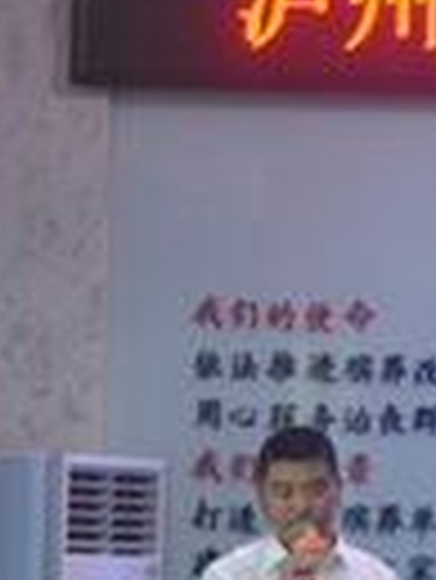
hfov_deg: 7.5
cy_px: 528
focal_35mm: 193
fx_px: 3242
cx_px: 683
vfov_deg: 10.2
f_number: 4
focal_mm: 27
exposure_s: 1/8
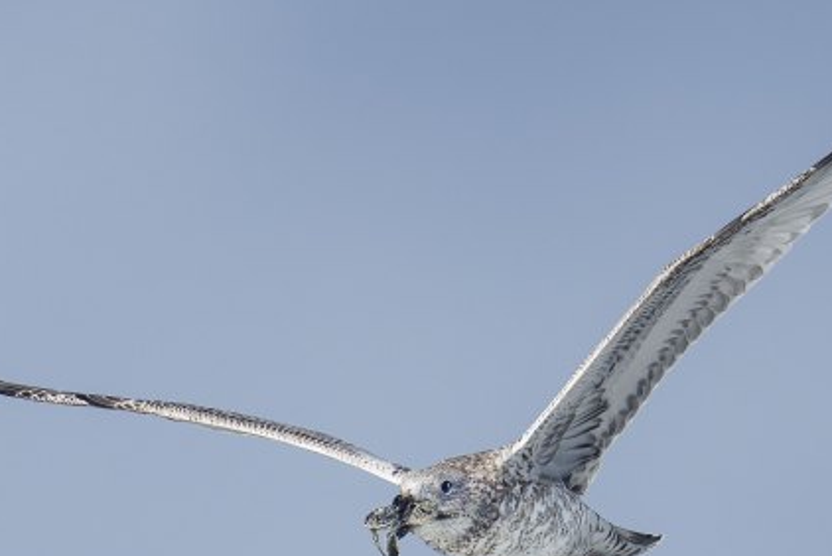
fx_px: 36840
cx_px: 369
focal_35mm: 1593
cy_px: 349
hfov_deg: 1.3
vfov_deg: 0.9
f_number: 5.6
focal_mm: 840
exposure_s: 1/4000
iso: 800
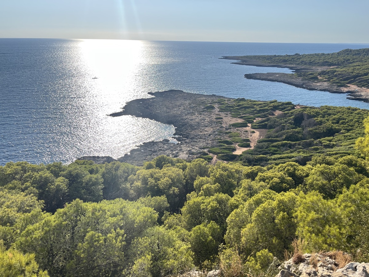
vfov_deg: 53.1
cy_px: 138
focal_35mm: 26
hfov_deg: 67.3
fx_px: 277
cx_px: 184
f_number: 1.6
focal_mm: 5.1
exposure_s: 1/2513
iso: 50
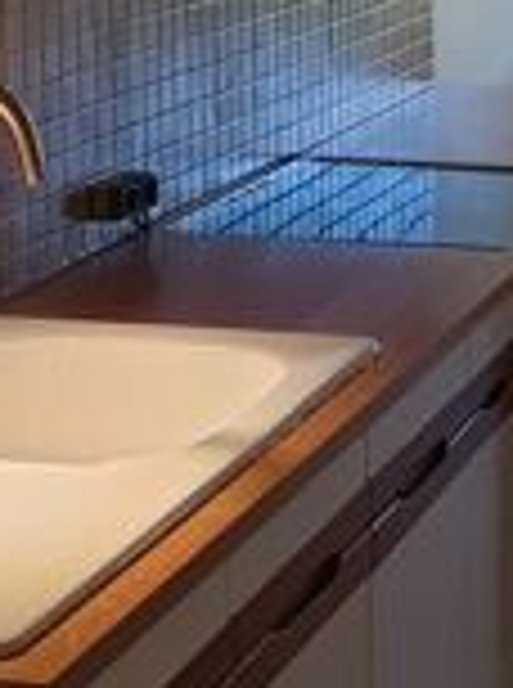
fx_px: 2163
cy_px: 49
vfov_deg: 17.8
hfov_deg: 13.3
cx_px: 549
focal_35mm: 109
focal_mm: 4.3
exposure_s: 1/50
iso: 64
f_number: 2.4
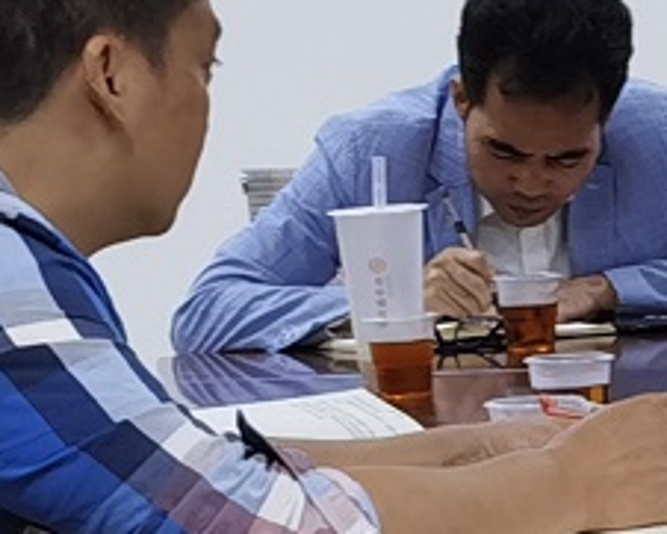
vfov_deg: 6.3
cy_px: 459
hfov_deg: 7.3
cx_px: 1659
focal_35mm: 246
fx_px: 4858
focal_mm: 5.56
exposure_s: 1/50
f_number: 1.6
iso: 125
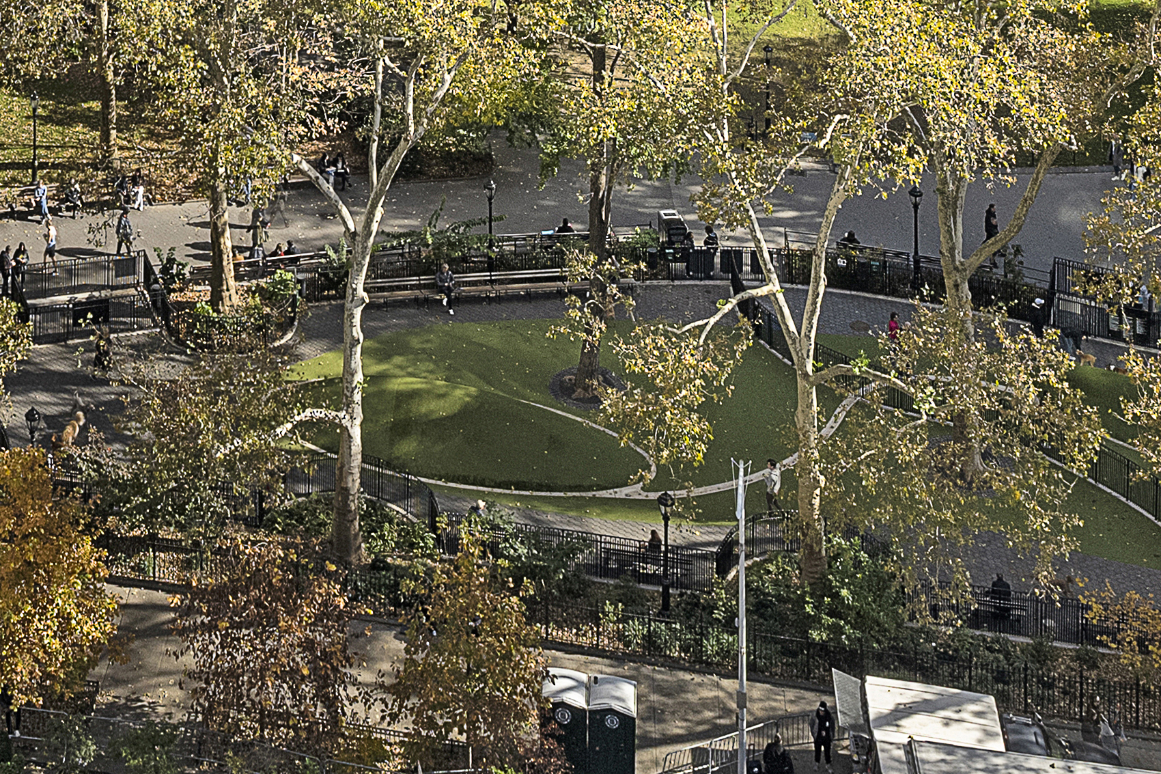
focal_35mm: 68
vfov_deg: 14.6
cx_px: 103
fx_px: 2193
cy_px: -976
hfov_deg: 28.4
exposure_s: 1/125
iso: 200
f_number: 9
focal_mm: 14
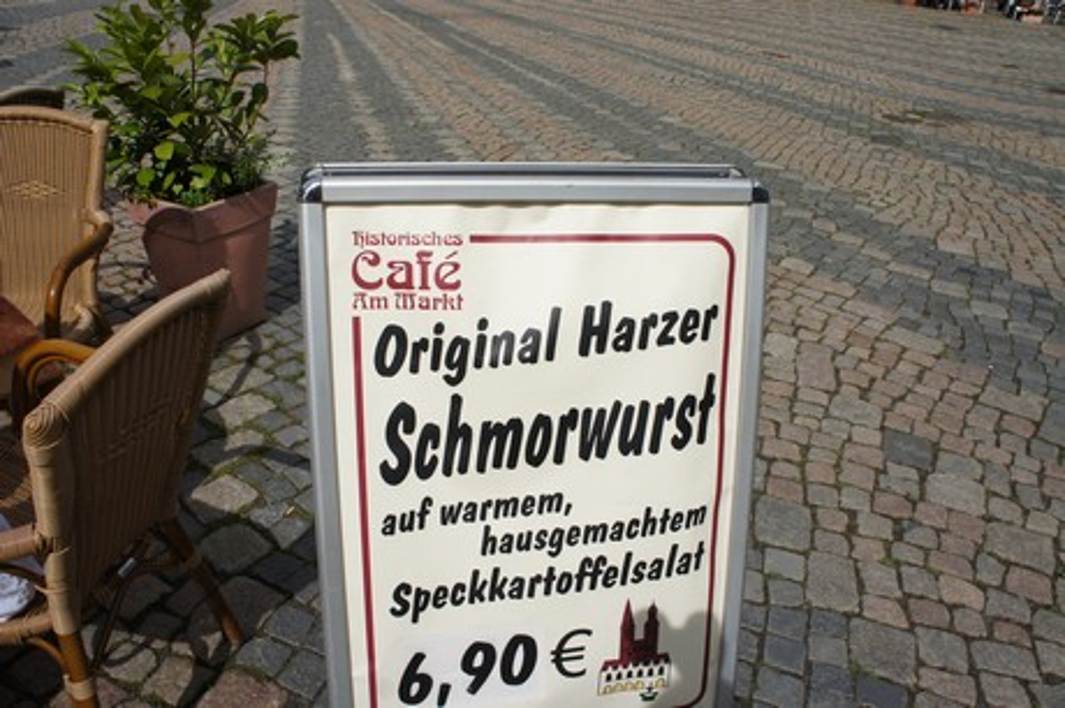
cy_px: 354
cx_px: 532
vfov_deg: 47.9
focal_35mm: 27
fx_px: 798
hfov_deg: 67.4
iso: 200
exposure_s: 1/1000
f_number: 8
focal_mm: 18
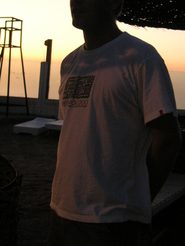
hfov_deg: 22.6
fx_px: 463
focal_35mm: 65
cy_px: 76
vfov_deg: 29.5
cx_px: 117
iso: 100
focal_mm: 6.1
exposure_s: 1/6
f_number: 2.8
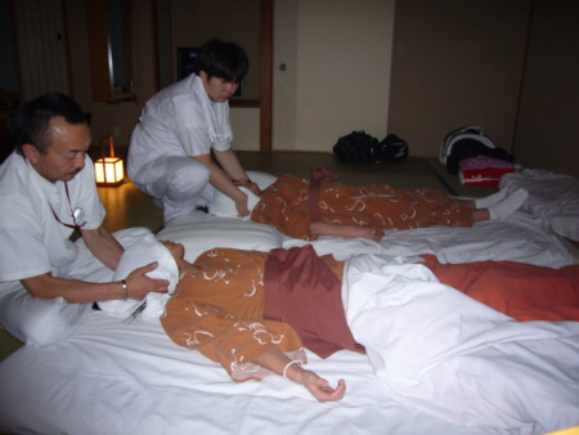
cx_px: 290
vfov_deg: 49.8
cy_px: 218
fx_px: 469
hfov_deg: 63.4
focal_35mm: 28
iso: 100
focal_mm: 4.6
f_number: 2.8
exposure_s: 1/30
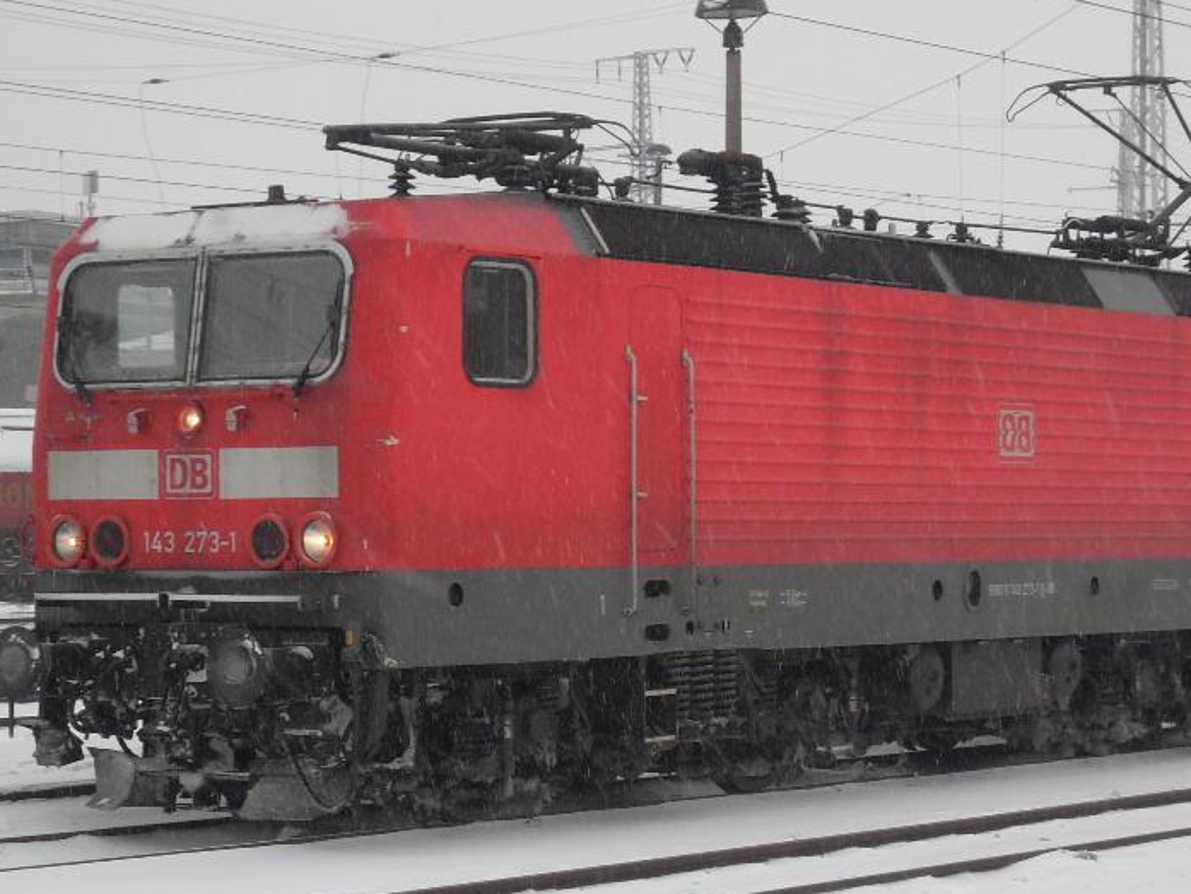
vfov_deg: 12.8
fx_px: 3992
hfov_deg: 17.0
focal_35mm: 116
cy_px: 426
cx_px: 730
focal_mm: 13.5
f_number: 4.4
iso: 100
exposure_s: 1/90
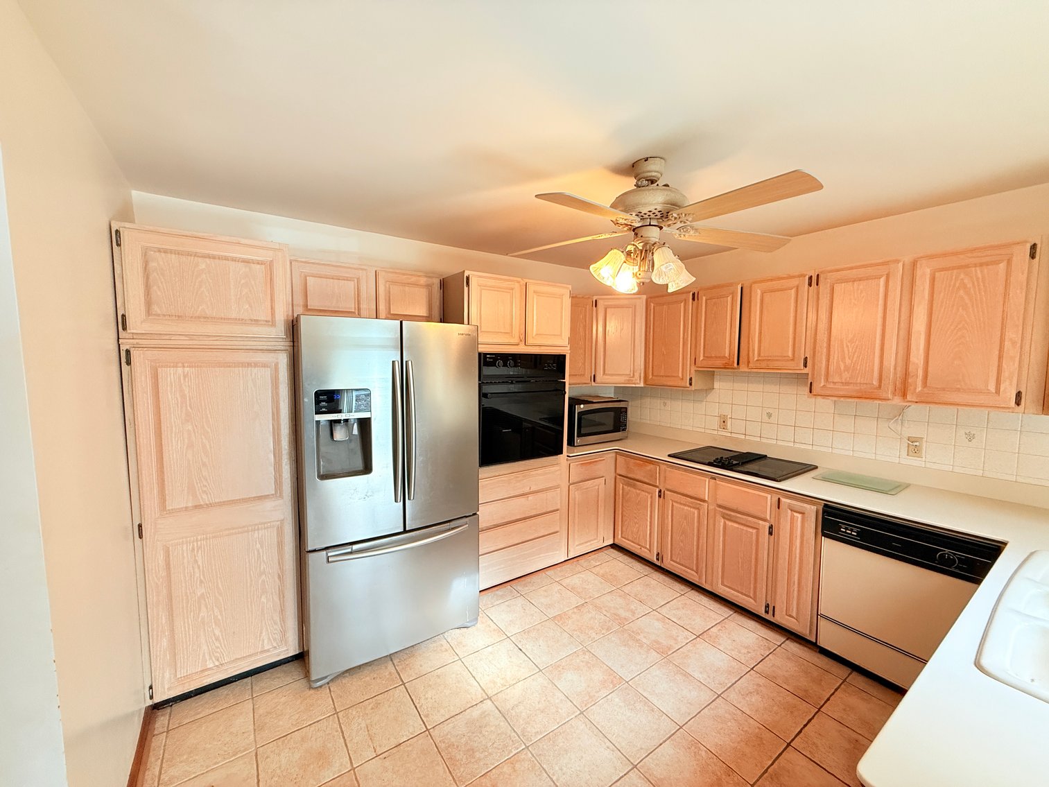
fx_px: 424
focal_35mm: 14
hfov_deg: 102.1
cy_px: 394
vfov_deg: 85.7
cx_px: 524
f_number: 2.2
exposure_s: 1/120
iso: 250
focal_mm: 2.22
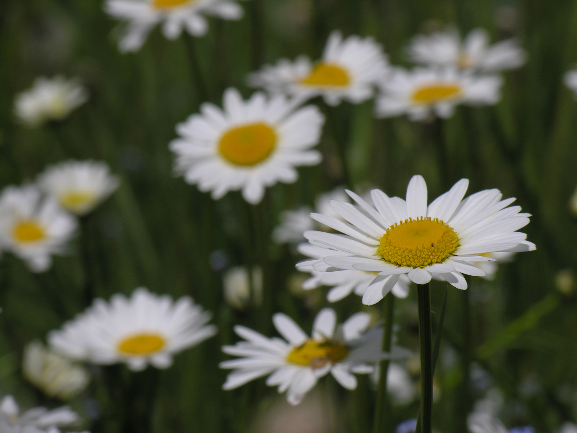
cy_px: 216
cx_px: 288
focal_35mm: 350
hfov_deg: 5.7
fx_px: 5834
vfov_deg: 4.2
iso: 50
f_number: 7.4
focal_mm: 89
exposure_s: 1/617
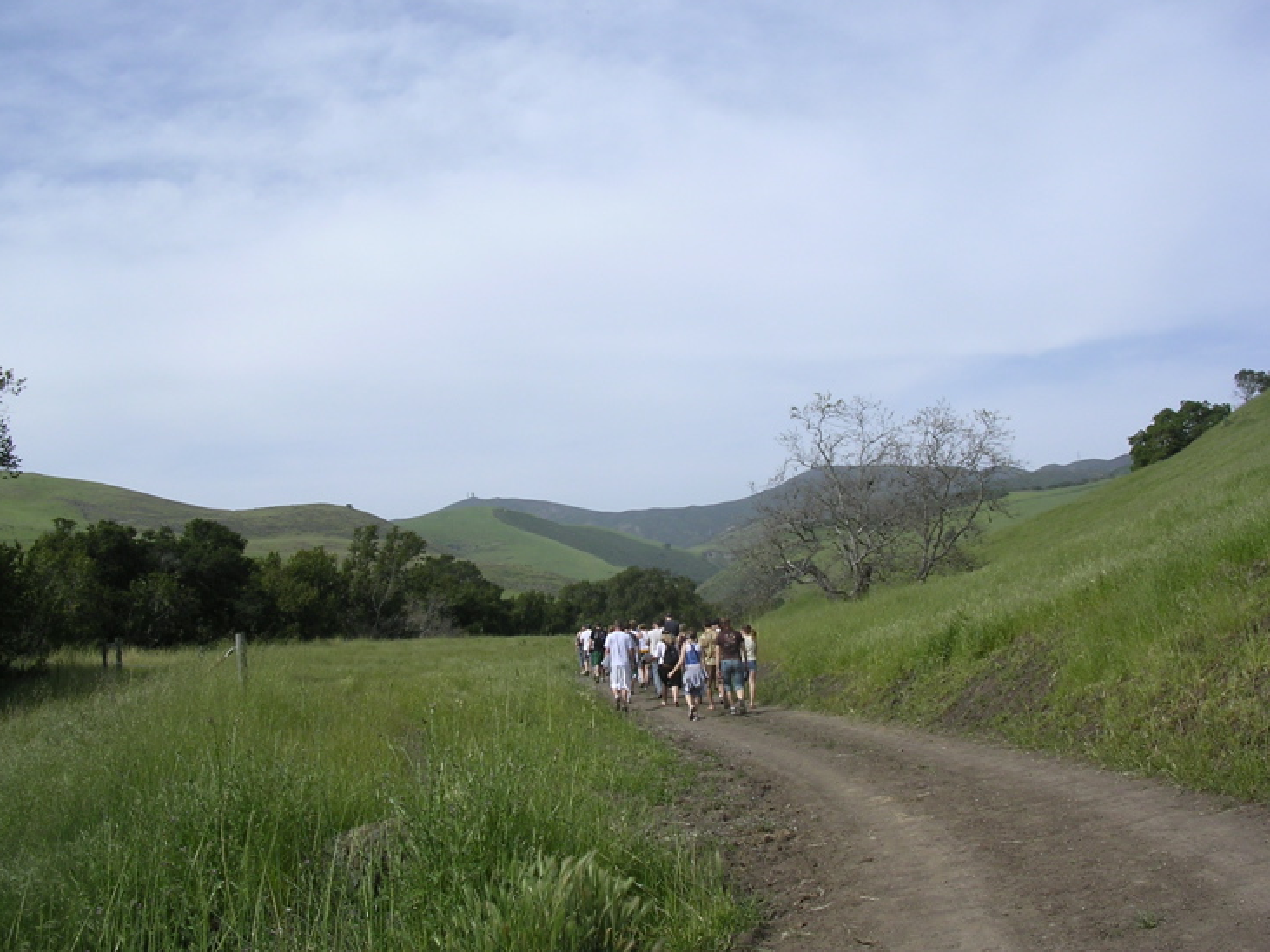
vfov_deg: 36.8
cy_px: 466
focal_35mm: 39
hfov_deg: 47.9
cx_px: 643
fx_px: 1431
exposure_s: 1/345
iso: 100
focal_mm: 5.8
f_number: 5.6
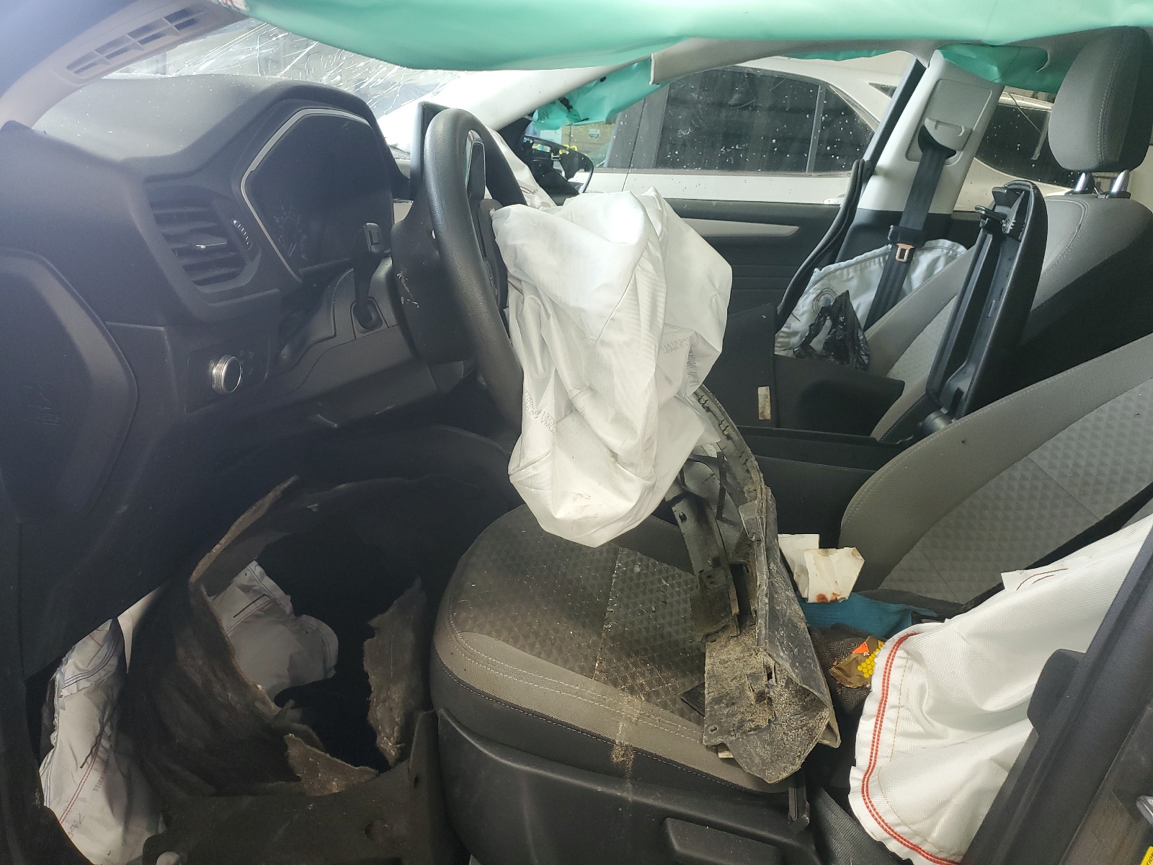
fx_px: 866
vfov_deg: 53.1
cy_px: 432
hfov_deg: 67.3
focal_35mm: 26
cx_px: 576
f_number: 1.5
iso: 77
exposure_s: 1/60.2
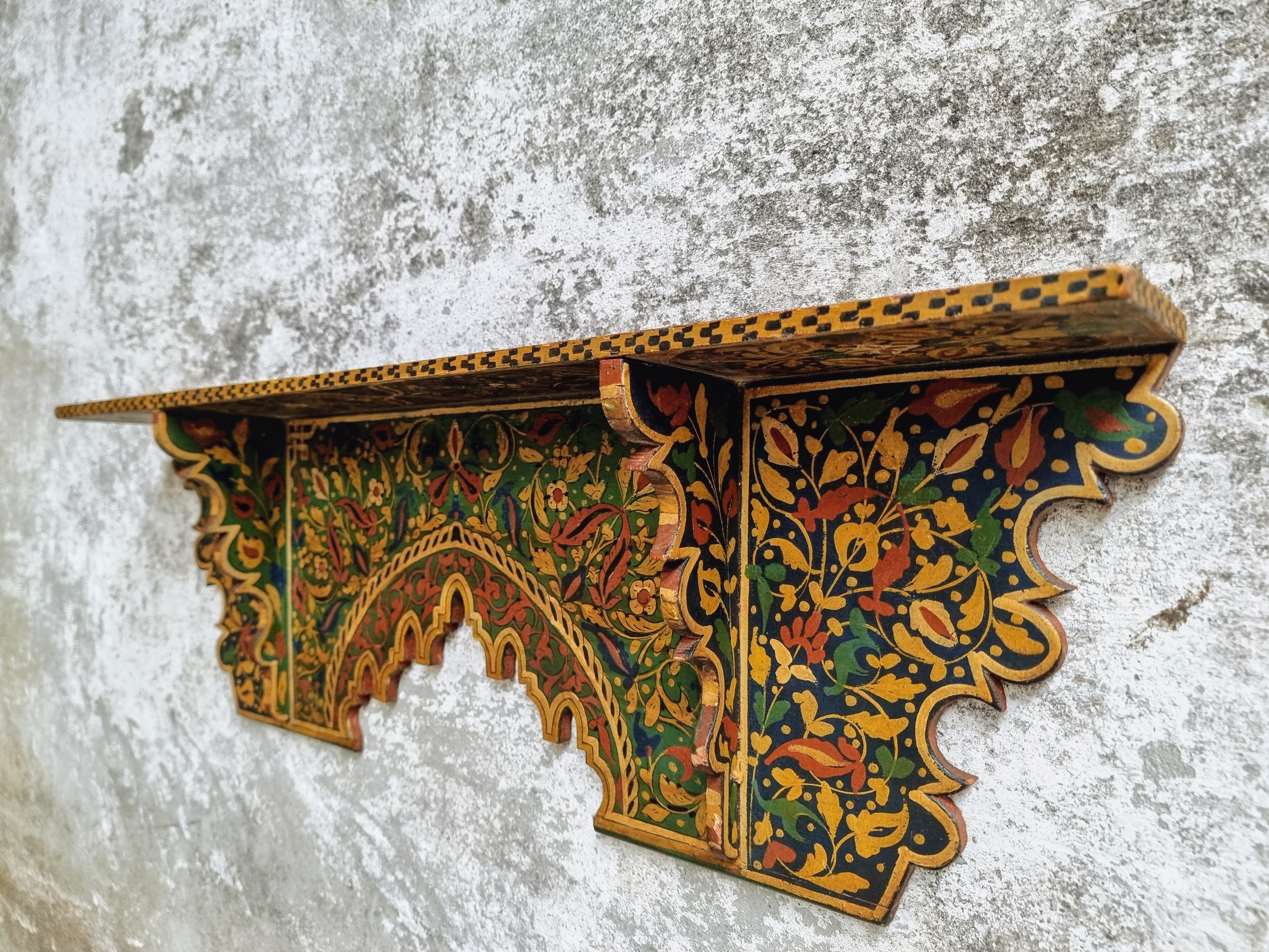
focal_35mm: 24
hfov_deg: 71.6
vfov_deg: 56.8
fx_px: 880
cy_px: 476
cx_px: 634
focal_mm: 6.7
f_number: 1.8
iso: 250
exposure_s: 1/100
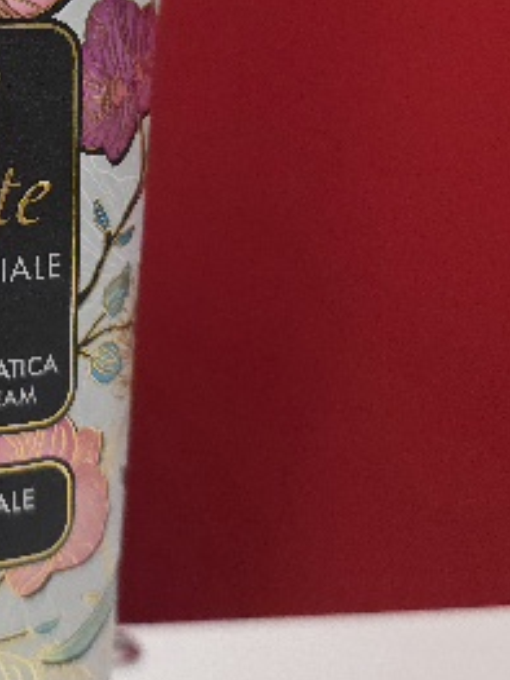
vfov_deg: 27.2
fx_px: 1376
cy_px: 132
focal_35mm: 70
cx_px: -109
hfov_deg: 19.7
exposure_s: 1/101
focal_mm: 6.3
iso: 640
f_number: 1.7
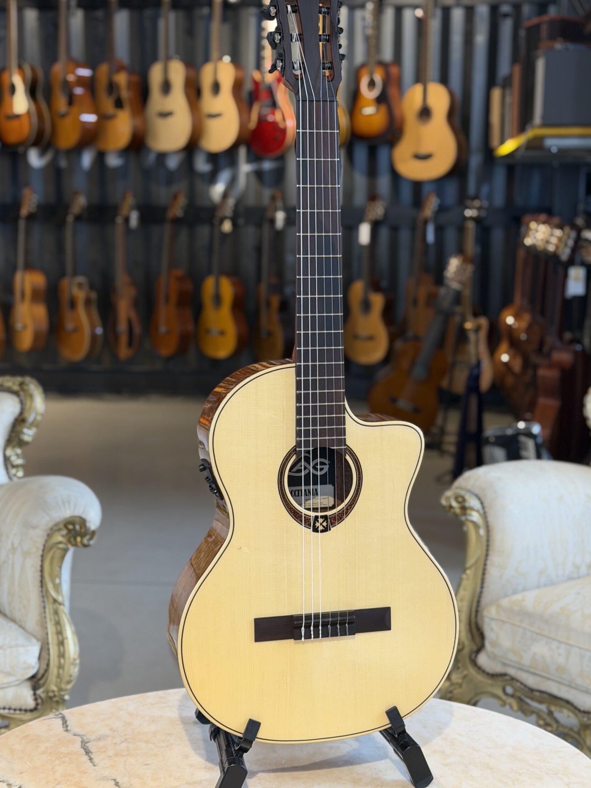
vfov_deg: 34.9
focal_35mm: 55
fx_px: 1252
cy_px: 367
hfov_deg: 26.6
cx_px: 317
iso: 125
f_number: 1.78
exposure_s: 1/50
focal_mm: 6.76
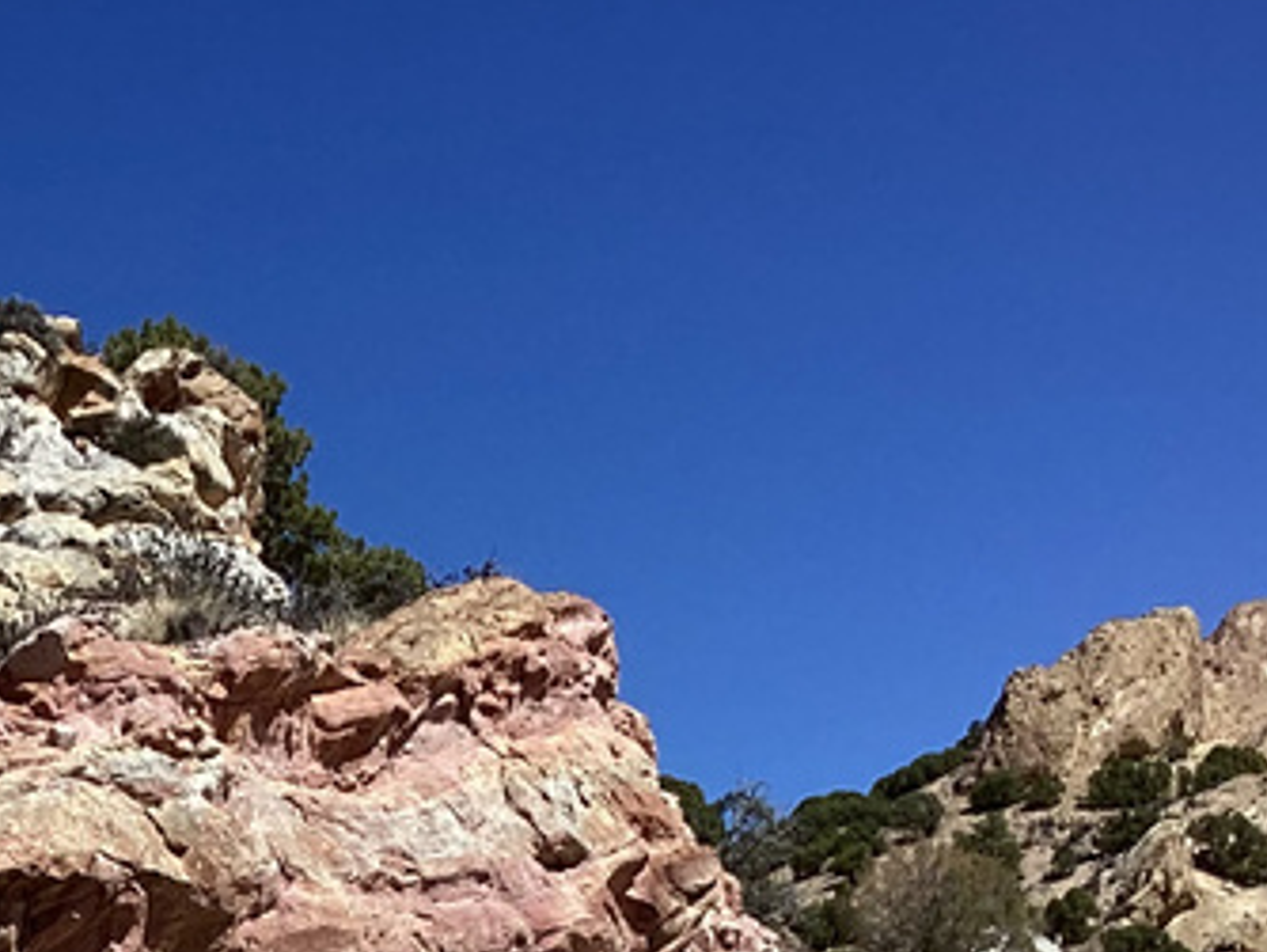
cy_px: 1373
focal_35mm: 95
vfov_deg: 14.6
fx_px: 3480
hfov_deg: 19.9
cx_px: -53
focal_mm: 3.3
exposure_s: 1/2203
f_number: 2.4
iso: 25
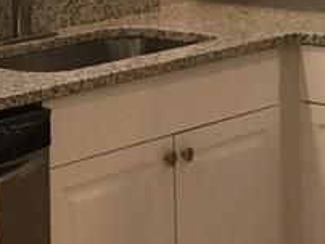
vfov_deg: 10.1
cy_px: 45
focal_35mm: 147
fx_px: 1382
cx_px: 171
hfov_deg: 13.4
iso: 50
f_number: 2.2
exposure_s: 1/30
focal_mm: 4.15
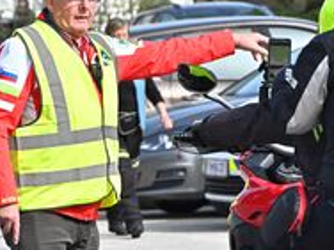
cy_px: 232
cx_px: 142
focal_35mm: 461
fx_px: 4448
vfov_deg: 3.2
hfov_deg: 4.3
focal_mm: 200
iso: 1600
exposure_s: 1/2000
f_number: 10
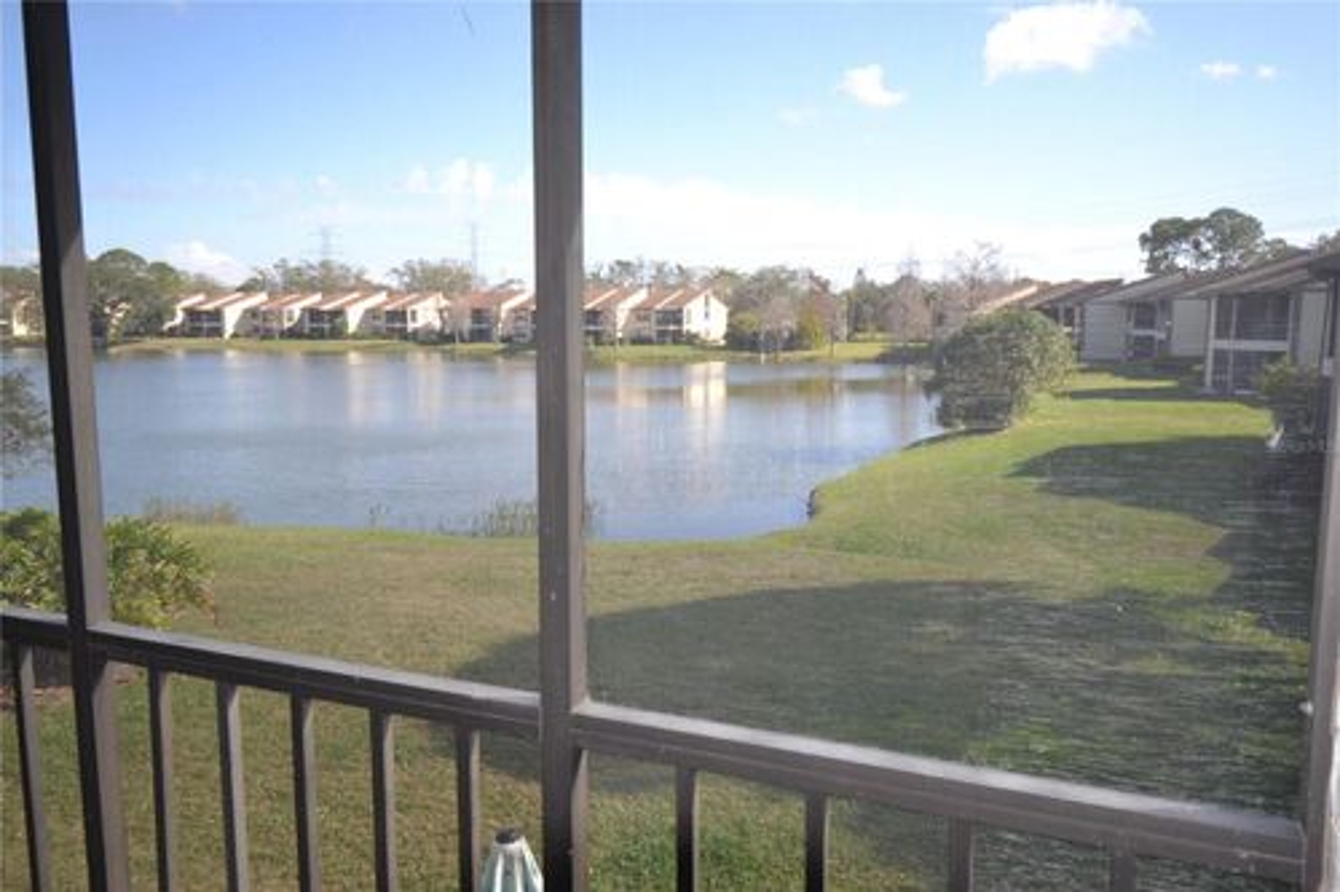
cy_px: 446
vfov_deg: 50.4
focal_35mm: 26
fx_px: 949
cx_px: 670
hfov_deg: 70.5
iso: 100
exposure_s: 1/200
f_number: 4.5
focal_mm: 17
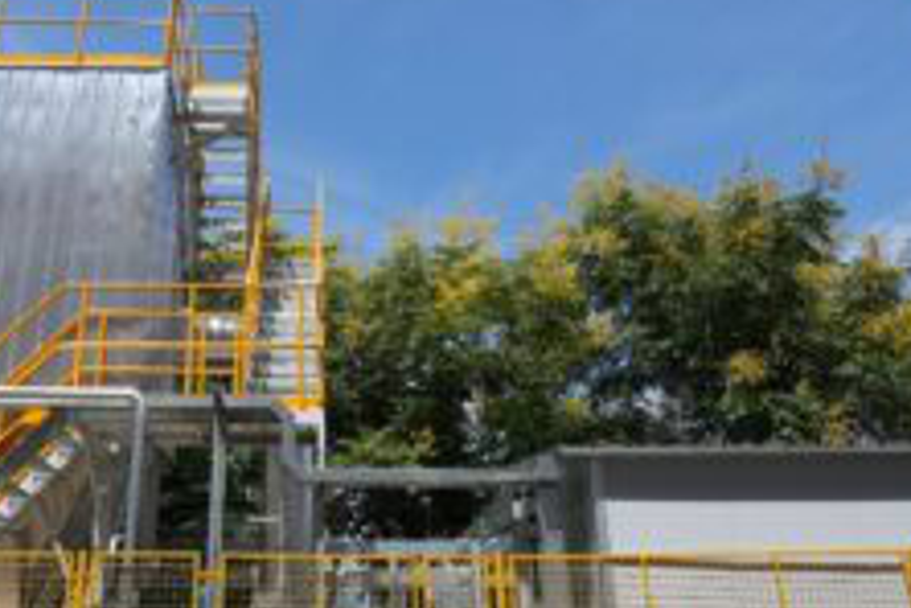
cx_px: 345
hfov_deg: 52.6
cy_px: 230
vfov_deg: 36.7
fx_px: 911
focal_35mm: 36
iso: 160
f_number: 14
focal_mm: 16
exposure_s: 1/160
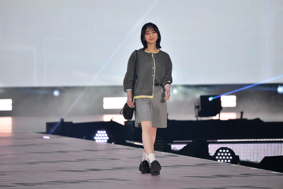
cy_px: 94
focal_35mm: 550
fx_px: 4323
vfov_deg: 2.5
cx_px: 142
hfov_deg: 3.7
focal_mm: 550
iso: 1600
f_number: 6.3
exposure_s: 1/1000
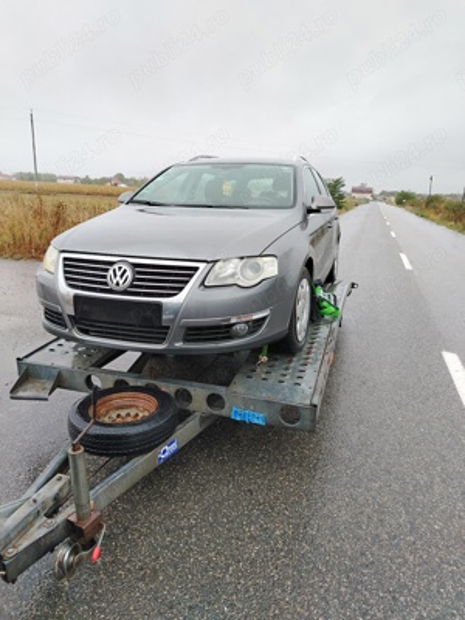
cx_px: 232
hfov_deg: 56.8
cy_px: 310
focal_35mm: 24
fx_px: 430
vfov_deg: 71.6
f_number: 1.75
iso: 100
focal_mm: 5.25
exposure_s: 1/164
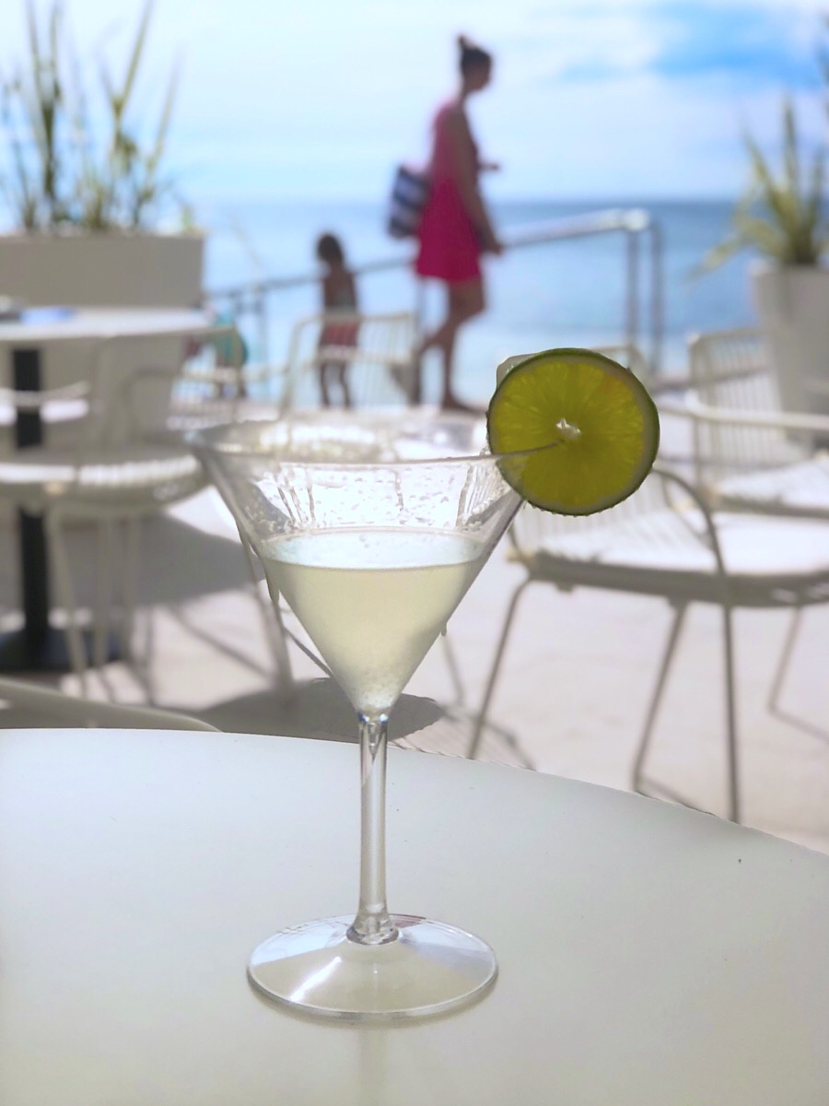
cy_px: 553
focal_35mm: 57
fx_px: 1820
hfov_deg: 25.7
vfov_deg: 33.8
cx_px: 414
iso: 20
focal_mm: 6.6
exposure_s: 1/1919
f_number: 2.8
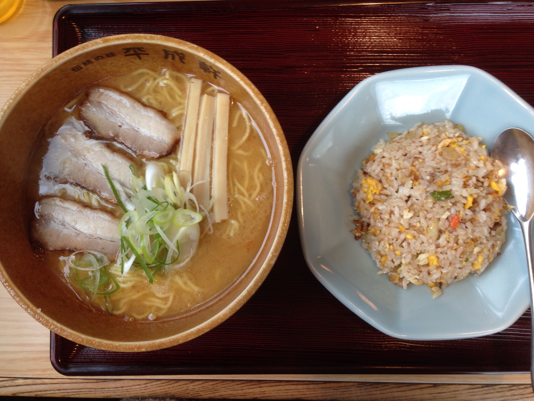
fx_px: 509
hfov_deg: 55.3
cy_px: 200
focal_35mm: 33
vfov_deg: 43.0
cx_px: 267
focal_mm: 4.12
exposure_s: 1/20
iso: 50
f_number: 2.4
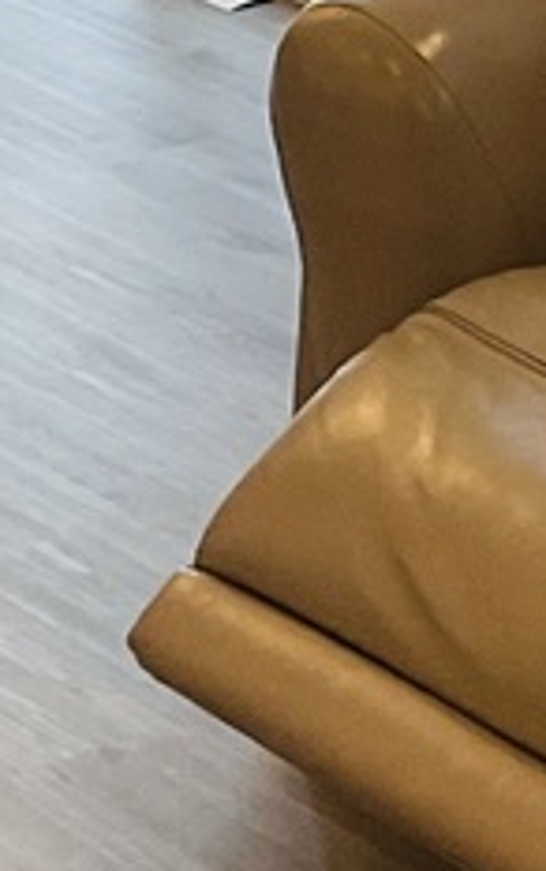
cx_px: 471
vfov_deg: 10.3
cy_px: -807
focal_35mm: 190
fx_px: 4515
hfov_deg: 6.9
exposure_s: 1/120
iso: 50
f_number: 1.8
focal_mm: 3
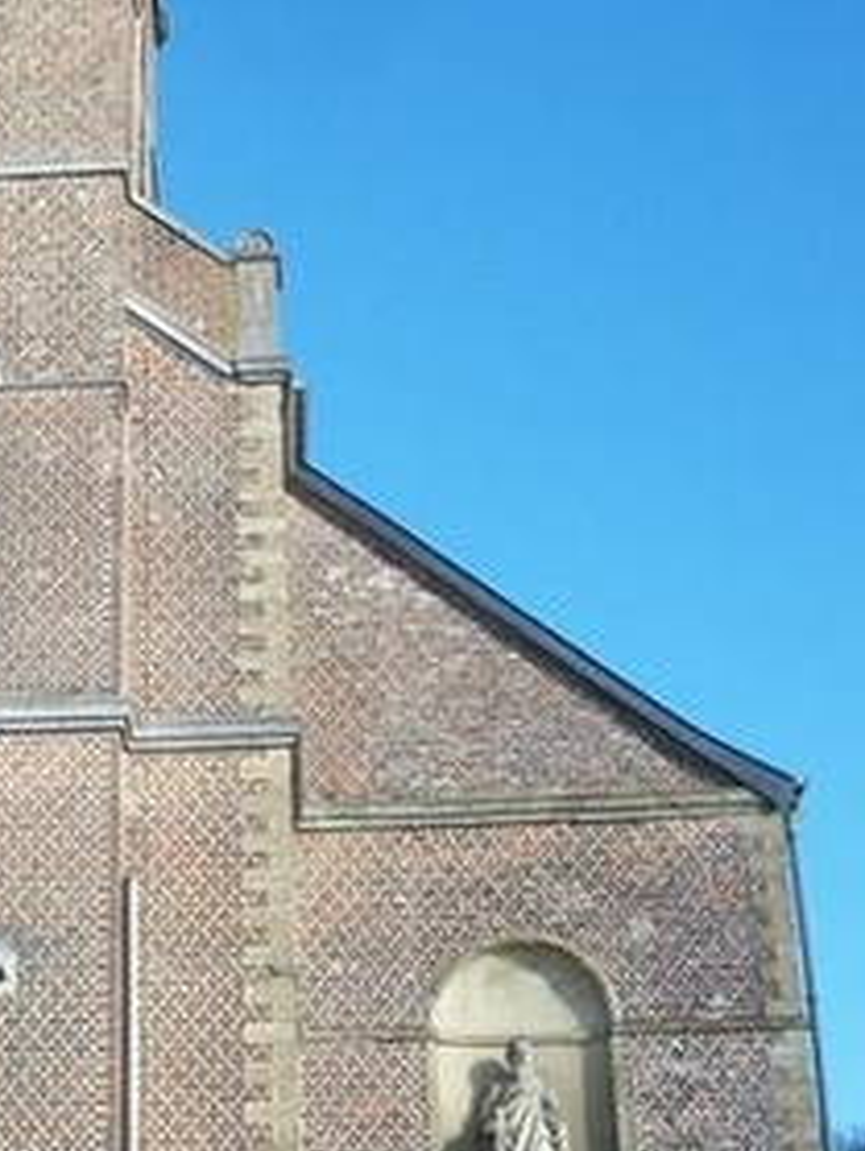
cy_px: 476
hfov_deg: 20.7
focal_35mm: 69
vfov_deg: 28.1
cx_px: 12
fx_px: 2295
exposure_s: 1/640
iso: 80
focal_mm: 5.7
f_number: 2.9
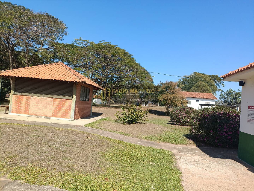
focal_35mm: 25
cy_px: 96
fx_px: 184
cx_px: 127
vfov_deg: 54.9
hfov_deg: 69.4
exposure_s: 1/388
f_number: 1.7
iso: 50
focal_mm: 4.71
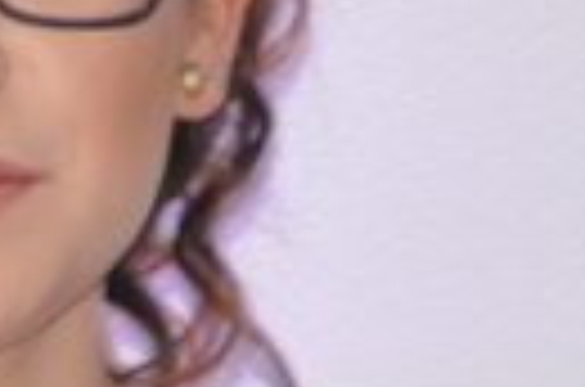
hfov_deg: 2.3
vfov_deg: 1.5
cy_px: 360
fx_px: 14361
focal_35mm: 886
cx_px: 544
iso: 800
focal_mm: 75
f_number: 5.3
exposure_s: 1/60
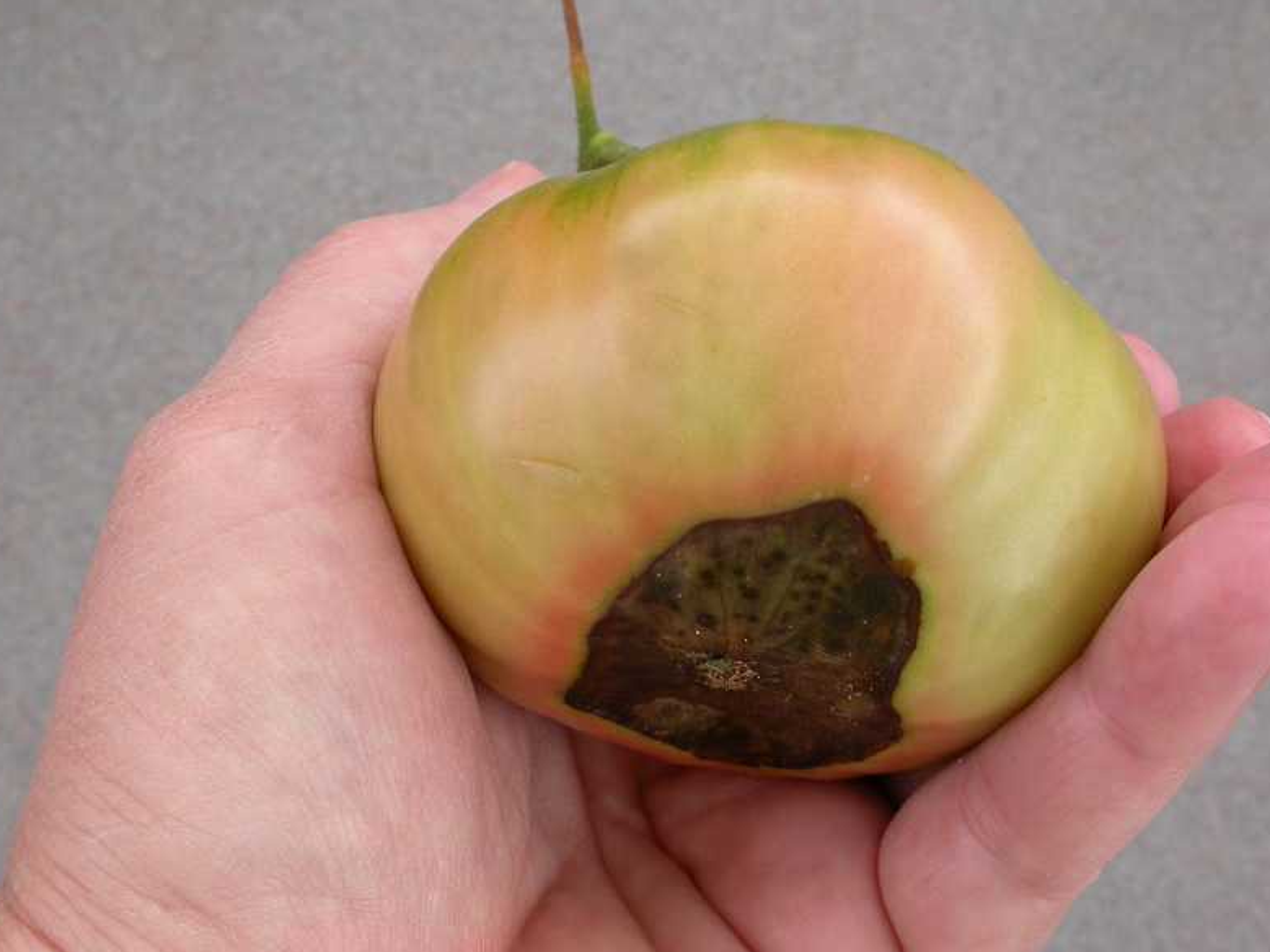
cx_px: 629
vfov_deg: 19.4
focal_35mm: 76
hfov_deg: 25.7
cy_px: 476
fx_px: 2788
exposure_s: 1/168
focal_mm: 15.3
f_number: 4.8
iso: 100
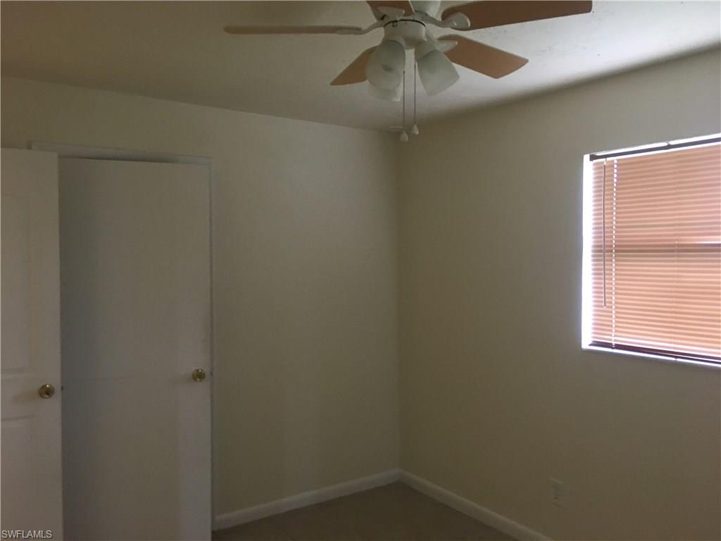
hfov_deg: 61.7
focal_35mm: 29
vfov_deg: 48.2
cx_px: 360
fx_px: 604
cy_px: 270
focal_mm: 4.15
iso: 200
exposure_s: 1/17
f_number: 2.2
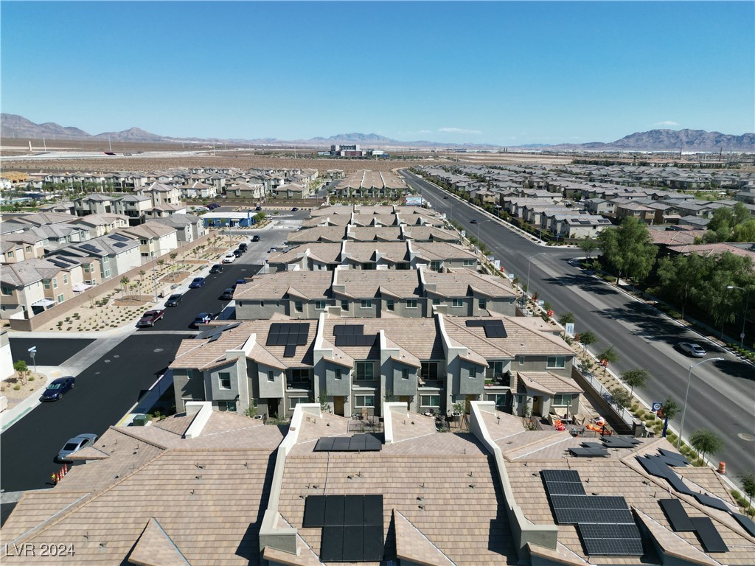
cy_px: 283
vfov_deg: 56.8
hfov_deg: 71.6
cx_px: 378
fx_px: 523
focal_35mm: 24
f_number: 1.7
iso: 100
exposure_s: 1/3200
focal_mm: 6.72
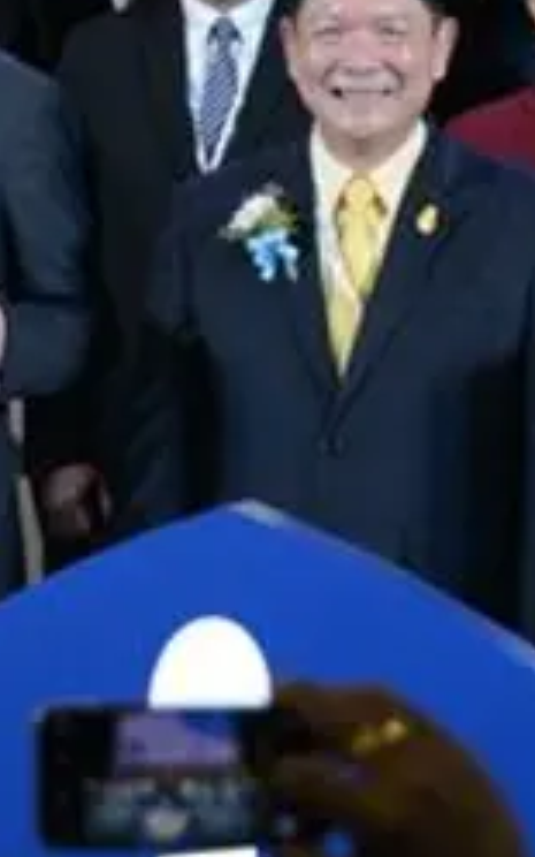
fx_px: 6369
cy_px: 211
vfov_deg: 7.7
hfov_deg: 4.8
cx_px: 400
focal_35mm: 273
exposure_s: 1/200
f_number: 5.6
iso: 1000
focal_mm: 85
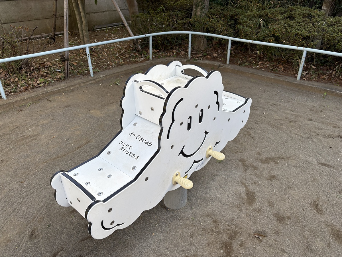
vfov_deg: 53.1
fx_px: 257
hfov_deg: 67.3
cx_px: 171
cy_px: 128
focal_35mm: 26
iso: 50
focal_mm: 5.96
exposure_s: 1/386
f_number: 1.6
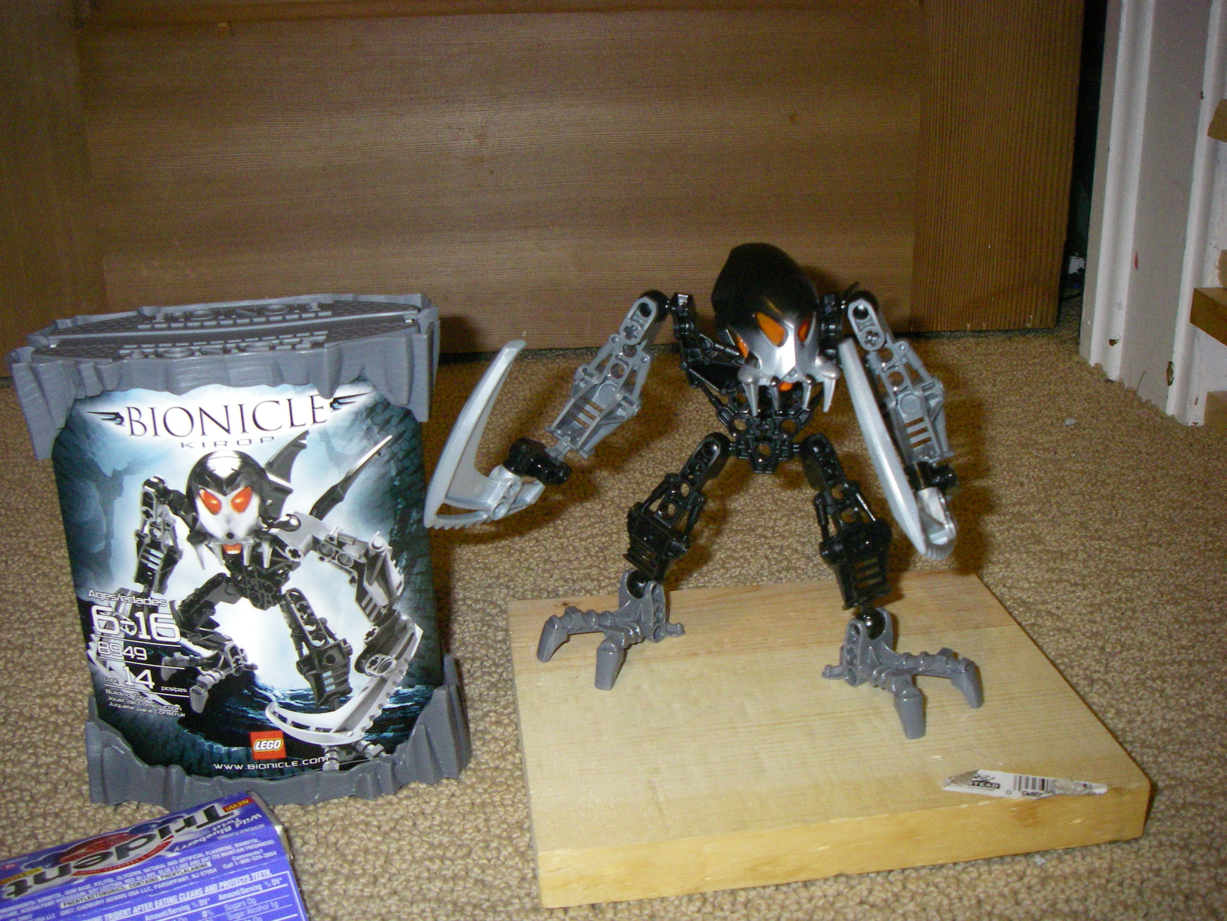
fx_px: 1347
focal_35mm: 38
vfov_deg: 37.7
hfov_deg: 49.0
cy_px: 460
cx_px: 614
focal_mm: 6.3
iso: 400
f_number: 3.3
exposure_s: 1/50
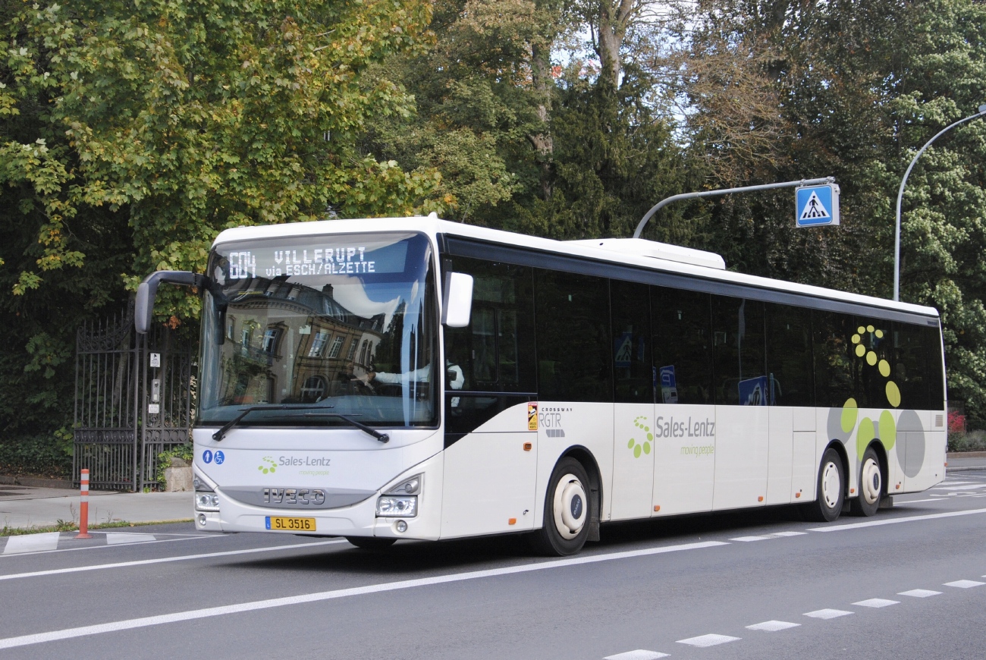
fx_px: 1645
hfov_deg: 33.4
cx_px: 493
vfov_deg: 22.7
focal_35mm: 60
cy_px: 330
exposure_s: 1/500
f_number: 4.5
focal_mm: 40
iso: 360
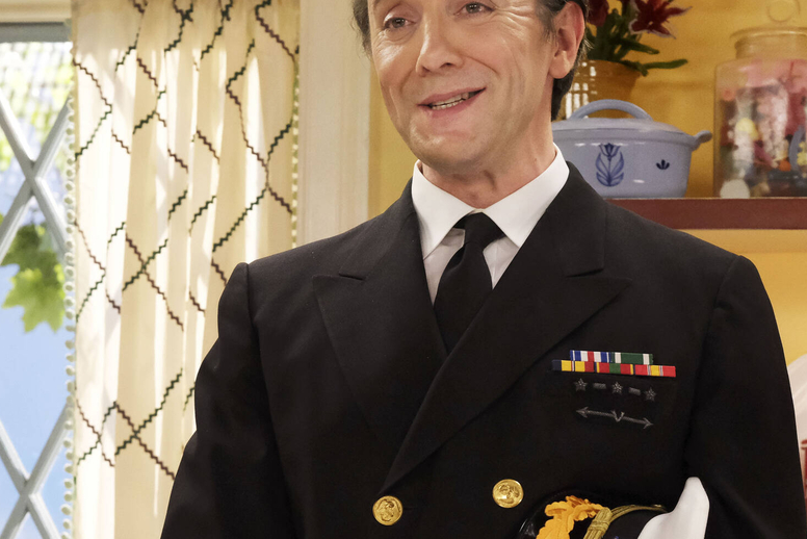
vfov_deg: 9.0
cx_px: 244
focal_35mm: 153
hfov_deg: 13.4
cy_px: 371
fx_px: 3431
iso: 4000
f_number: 5
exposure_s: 1/250
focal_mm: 50
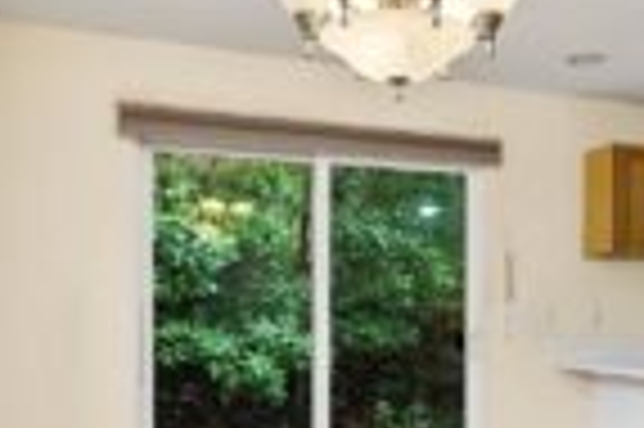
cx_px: 468
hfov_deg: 45.1
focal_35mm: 42
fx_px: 750
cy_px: 358
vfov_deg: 30.8
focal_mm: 15
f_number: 7.1
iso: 125
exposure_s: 1/60
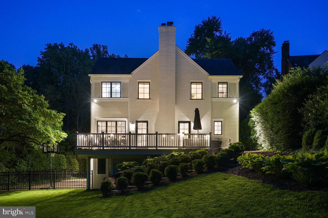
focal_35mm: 28
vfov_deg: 46.4
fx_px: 255
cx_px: 164
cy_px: 109
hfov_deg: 65.5
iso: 1000
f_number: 4
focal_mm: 28
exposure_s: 1.3
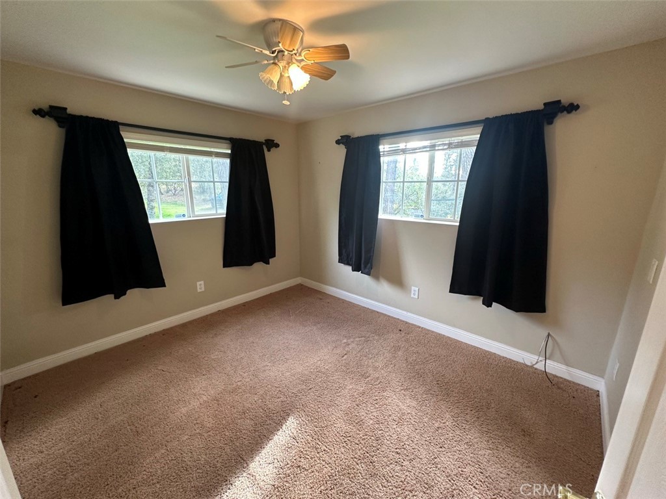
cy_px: 250
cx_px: 333
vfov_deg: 85.7
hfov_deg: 102.1
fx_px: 269
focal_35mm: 14
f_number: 2.2
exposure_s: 1/60
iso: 160
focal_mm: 2.22
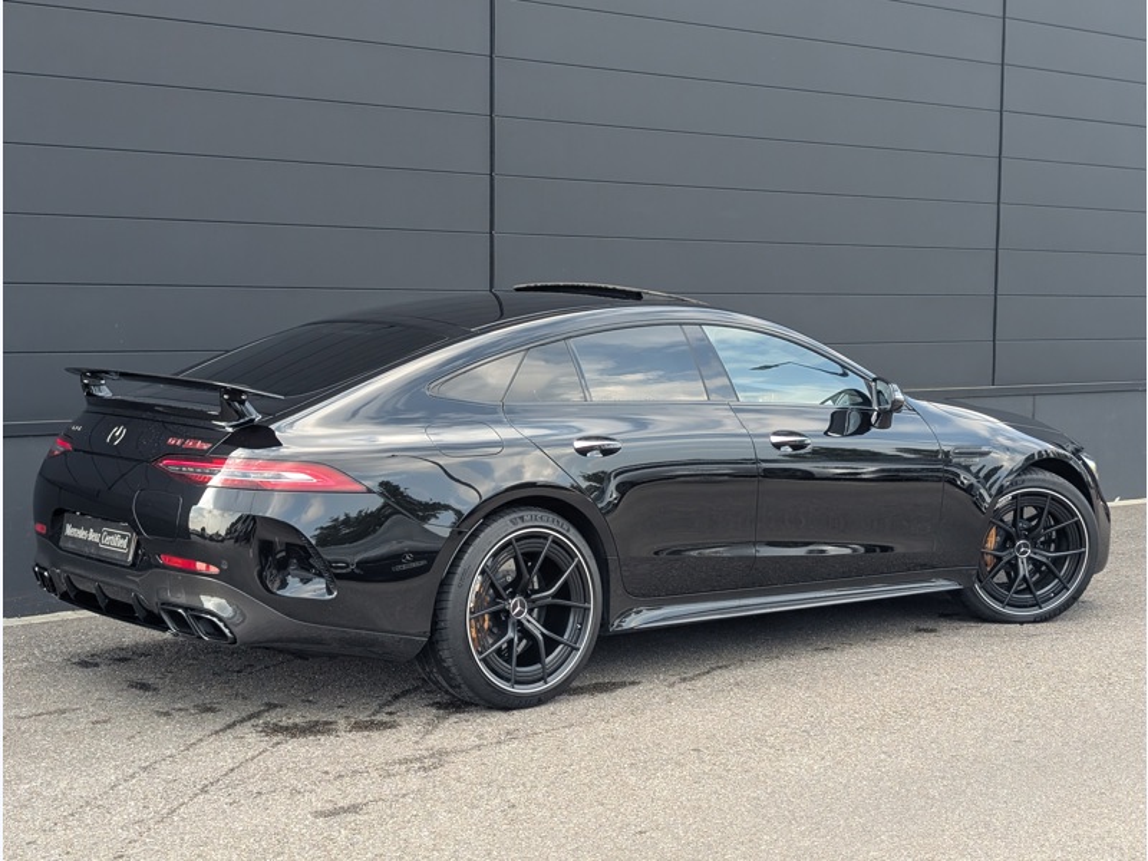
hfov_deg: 38.9
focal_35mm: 49
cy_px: 430
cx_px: 574
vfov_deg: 29.7
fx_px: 1625
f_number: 1.68
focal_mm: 6.9
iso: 92
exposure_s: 1/447
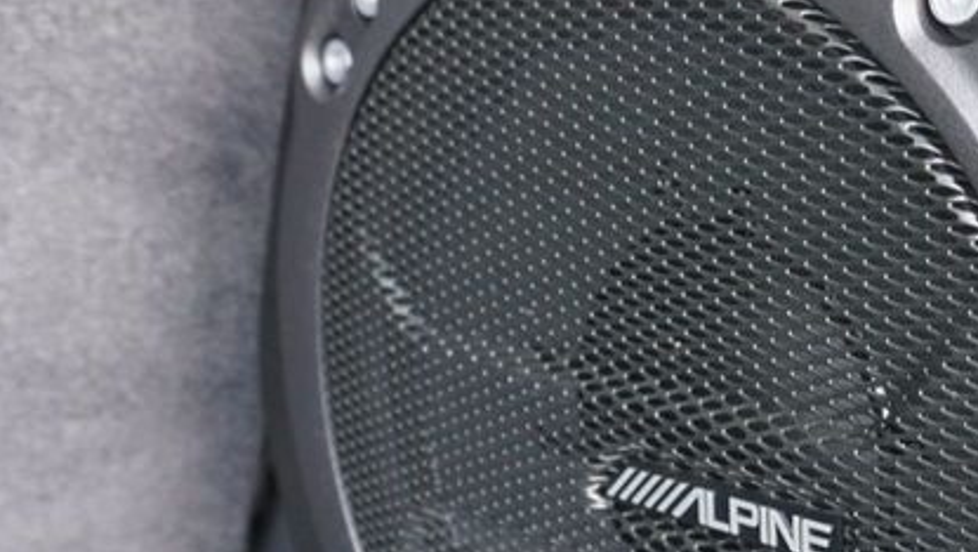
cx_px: 690
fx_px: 1609
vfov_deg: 19.2
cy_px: 481
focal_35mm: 62
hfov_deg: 33.4
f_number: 3.5
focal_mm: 16
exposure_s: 1/60
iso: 1000
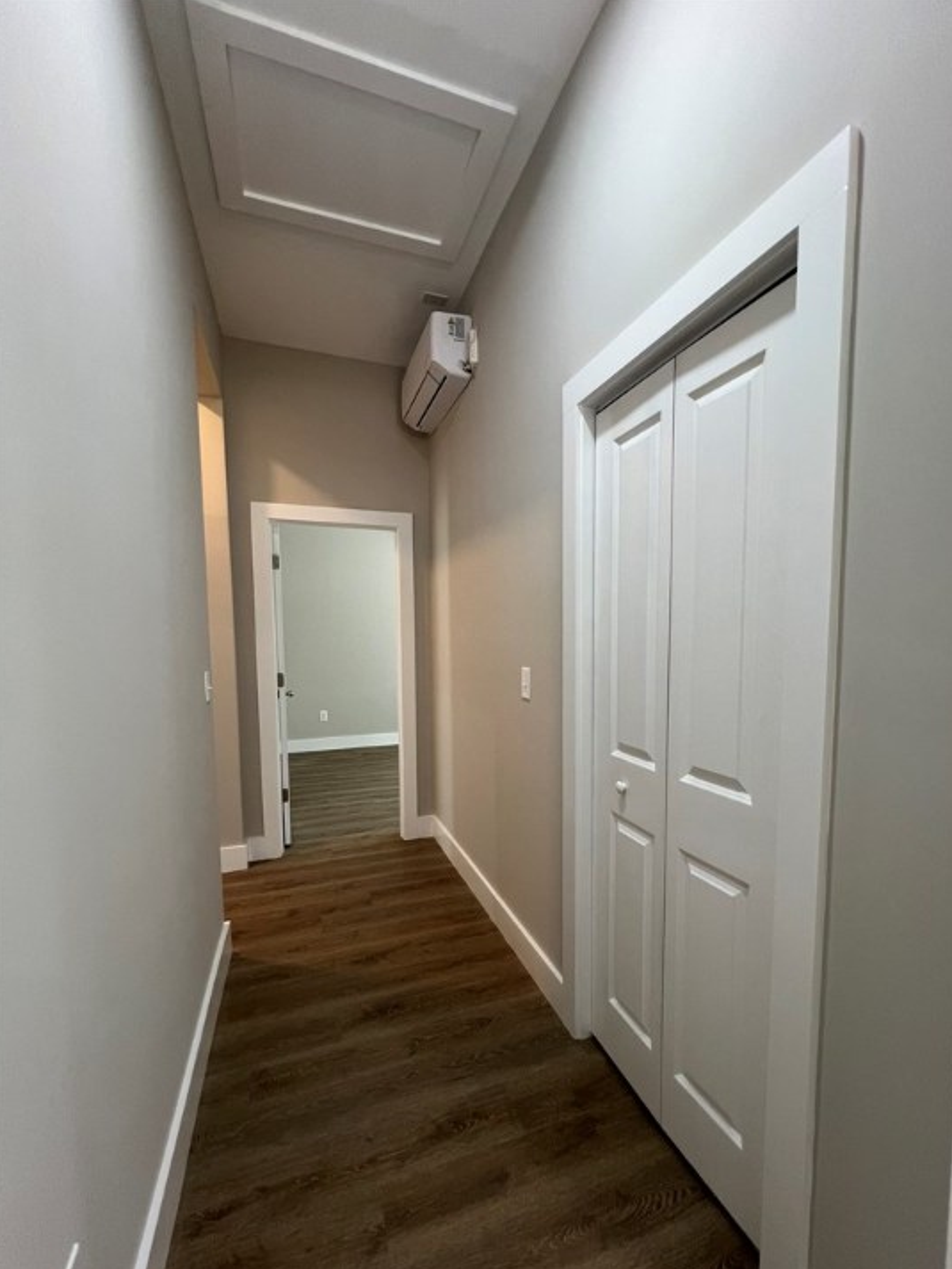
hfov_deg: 85.6
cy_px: 680
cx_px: 504
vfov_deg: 101.9
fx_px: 513
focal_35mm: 14
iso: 160
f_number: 1.8
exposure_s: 1/60
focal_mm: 1.57
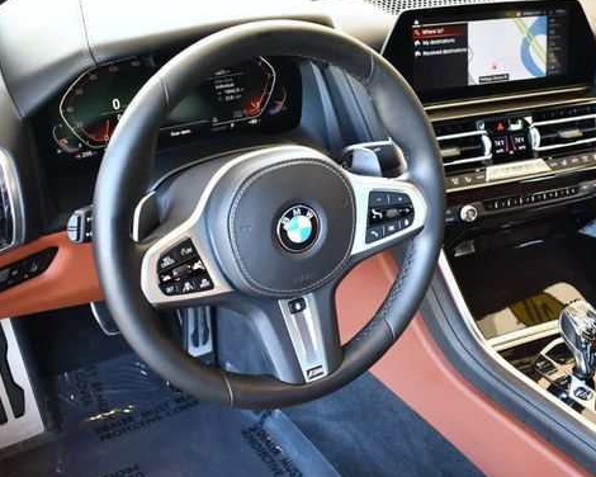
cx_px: 342
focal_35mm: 46
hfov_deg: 40.2
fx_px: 811
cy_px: 225
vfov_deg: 32.7
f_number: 3.5
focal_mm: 18
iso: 1000
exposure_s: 1/125
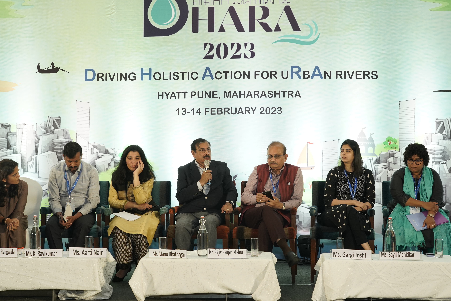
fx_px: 764
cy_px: 142
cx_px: 217
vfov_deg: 22.3
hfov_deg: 32.9
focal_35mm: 61
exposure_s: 1/200
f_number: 6.3
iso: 1600
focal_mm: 54
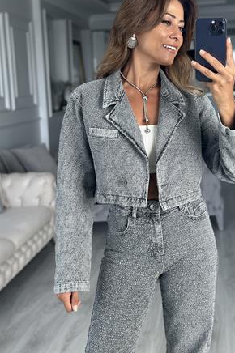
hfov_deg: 23.3
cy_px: 172
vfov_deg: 34.5
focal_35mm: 58
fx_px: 569
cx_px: 153
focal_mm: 6.86
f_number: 1.78
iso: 125
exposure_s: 1/164
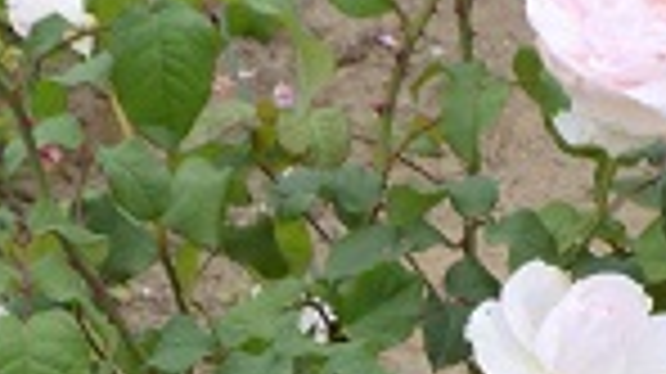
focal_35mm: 248
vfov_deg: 4.9
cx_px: 446
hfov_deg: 8.7
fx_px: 4376
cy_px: 406
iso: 220
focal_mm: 12.5
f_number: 4.2
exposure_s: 1/30
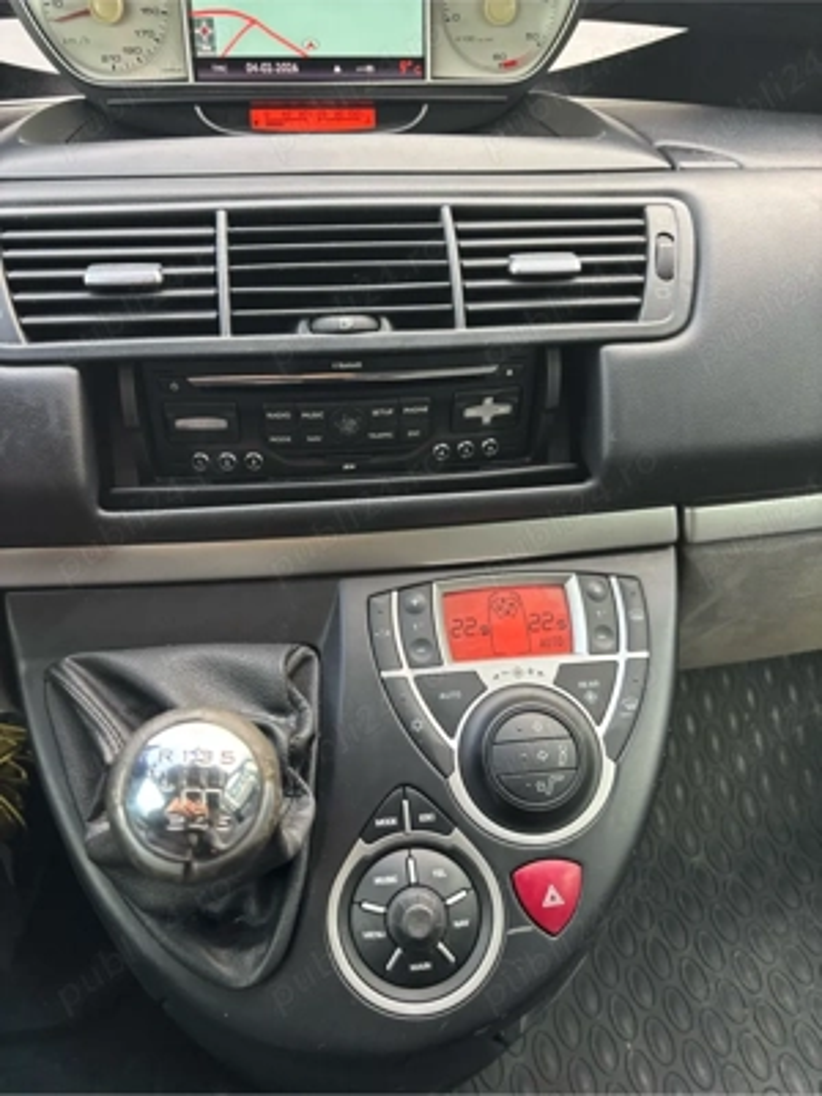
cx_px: 411
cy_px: 548
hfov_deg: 53.1
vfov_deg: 67.3
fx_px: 823
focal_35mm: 26
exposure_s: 1/60
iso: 160
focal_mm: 5.96
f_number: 1.6
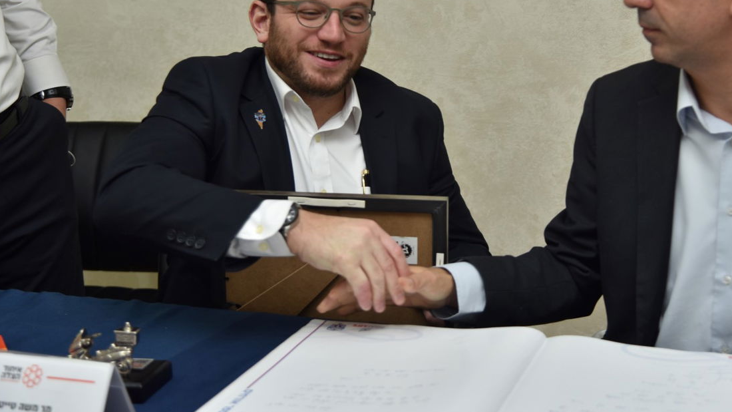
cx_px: 457
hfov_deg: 32.7
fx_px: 1242
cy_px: 120
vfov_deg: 18.7
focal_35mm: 64
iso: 250
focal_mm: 48
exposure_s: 1/160
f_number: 4
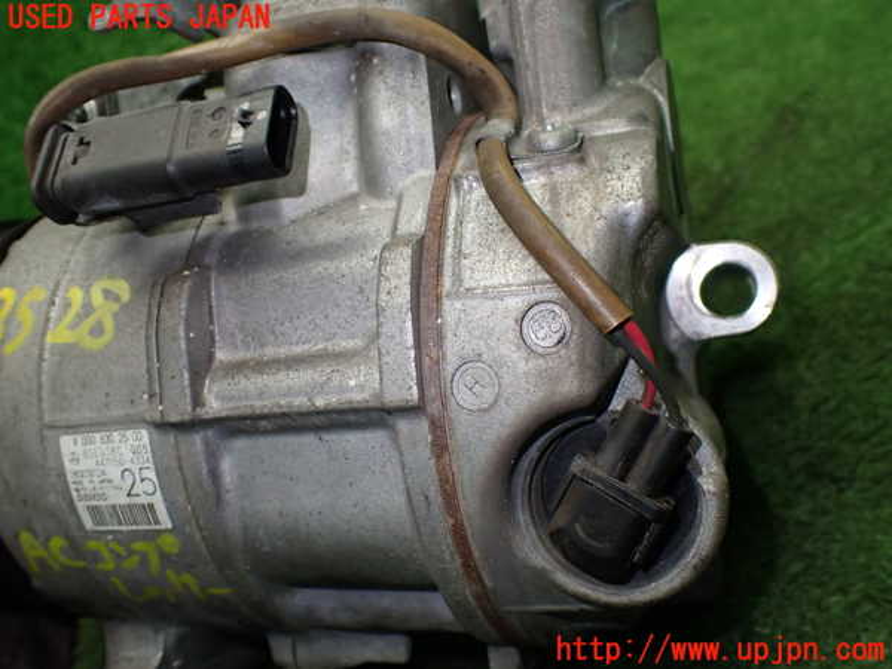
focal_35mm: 30
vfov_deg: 46.8
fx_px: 773
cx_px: 446
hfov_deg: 60.0
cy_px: 334
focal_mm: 5.4
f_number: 2.3
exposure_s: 1/125
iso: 320
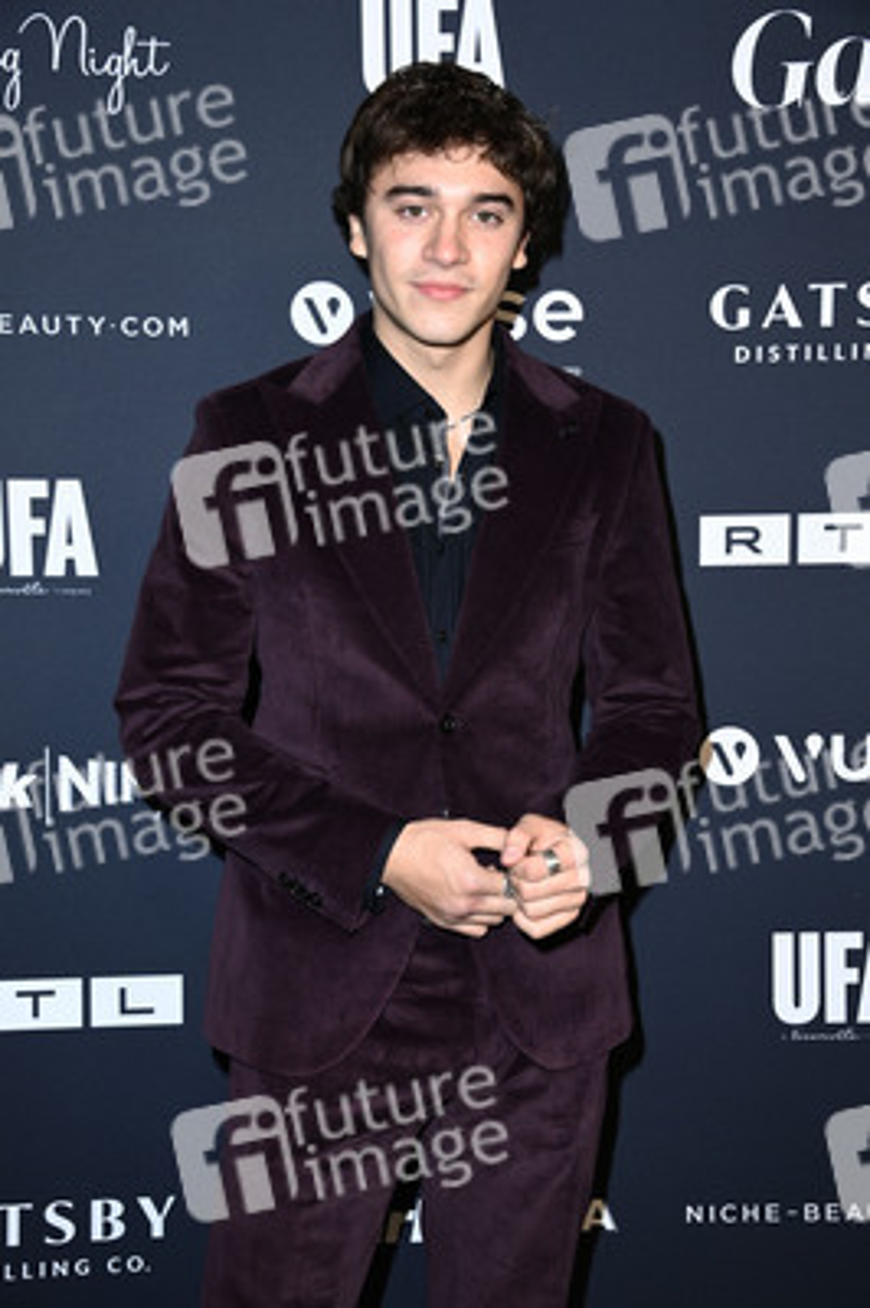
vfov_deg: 35.7
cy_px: 654
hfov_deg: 24.2
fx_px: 2033
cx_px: 435
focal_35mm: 56
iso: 640
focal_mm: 56
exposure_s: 1/250
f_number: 5.6
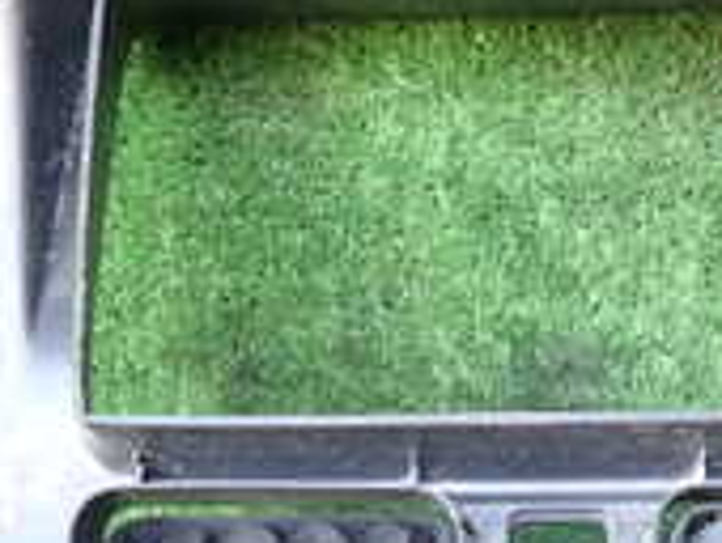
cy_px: 607
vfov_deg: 16.3
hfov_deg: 22.0
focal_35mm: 88
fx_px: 1838
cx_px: 552
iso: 200
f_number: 2
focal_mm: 4.5
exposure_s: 1/60
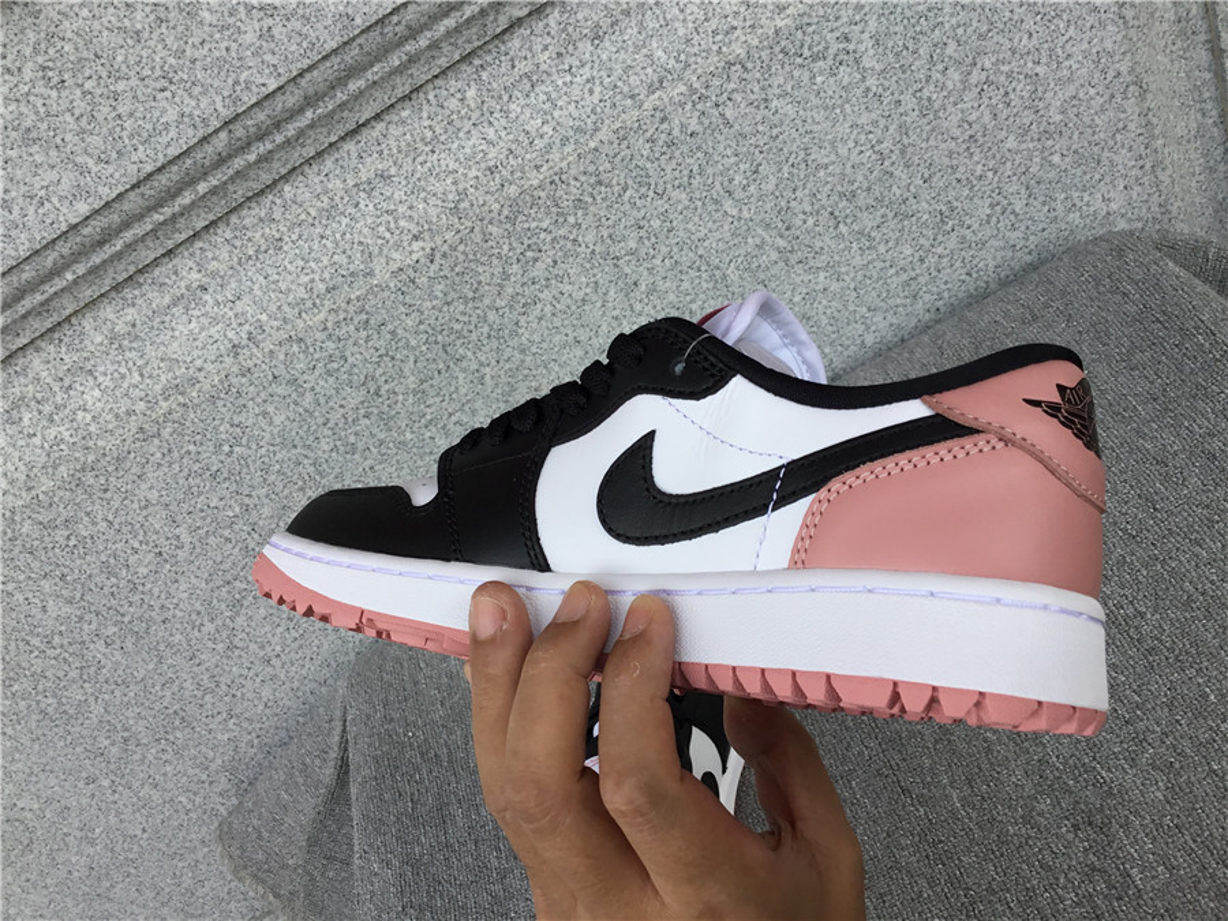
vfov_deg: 45.4
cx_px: 614
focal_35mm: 31
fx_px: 1100
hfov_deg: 58.4
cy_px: 460
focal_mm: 3.3
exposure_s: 1/287
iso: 25
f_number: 2.4
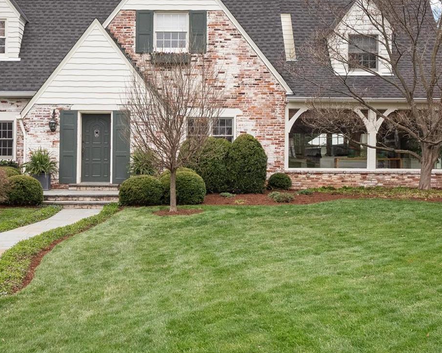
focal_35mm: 56
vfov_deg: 27.1
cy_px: 143
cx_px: 173
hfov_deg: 33.4
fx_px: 733
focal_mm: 17
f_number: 8
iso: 400
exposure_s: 1/200
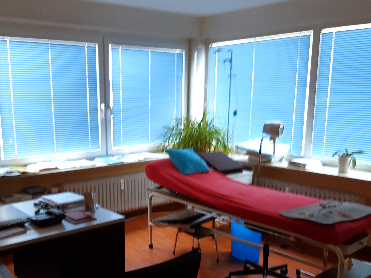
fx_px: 397
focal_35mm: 37
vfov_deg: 38.3
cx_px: 148
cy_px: 182
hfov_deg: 49.8
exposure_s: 1/33
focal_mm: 3.93
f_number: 1.7
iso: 50
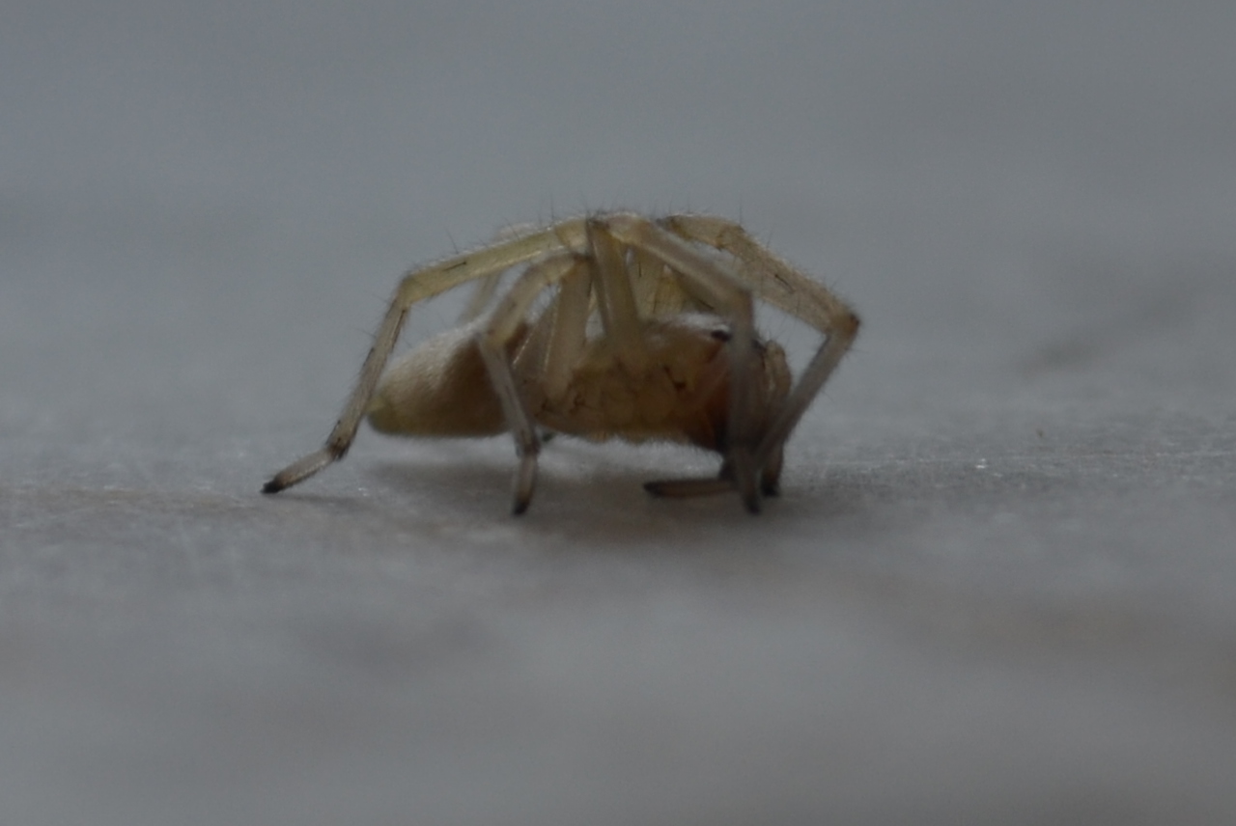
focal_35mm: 82
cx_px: 618
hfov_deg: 24.6
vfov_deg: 16.6
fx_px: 2835
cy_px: 413
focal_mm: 55
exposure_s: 1/25
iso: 100
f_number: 5.6
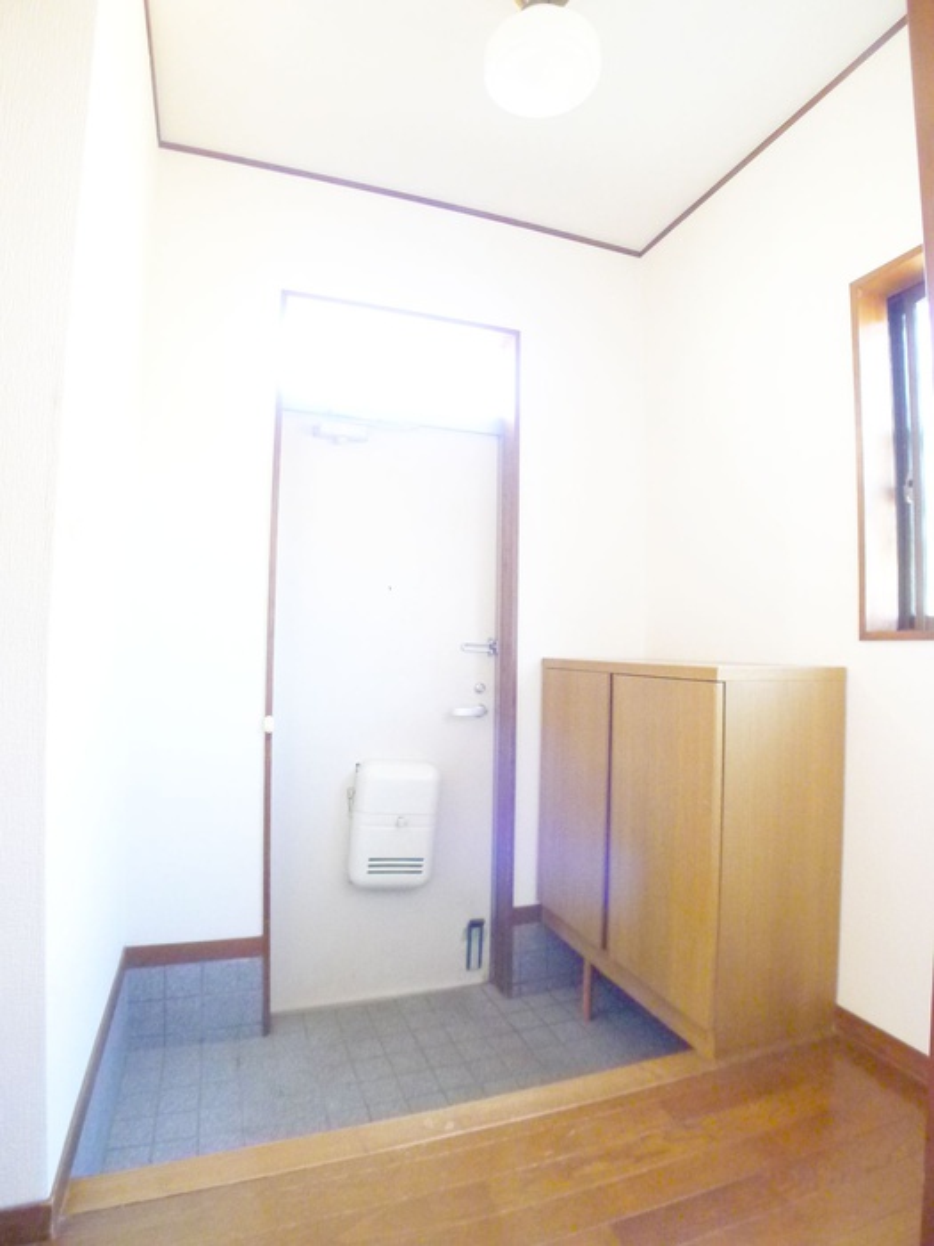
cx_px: 467
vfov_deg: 71.6
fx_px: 863
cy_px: 623
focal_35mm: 24
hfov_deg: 56.8
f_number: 2
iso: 800
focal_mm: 5.1
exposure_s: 1/50
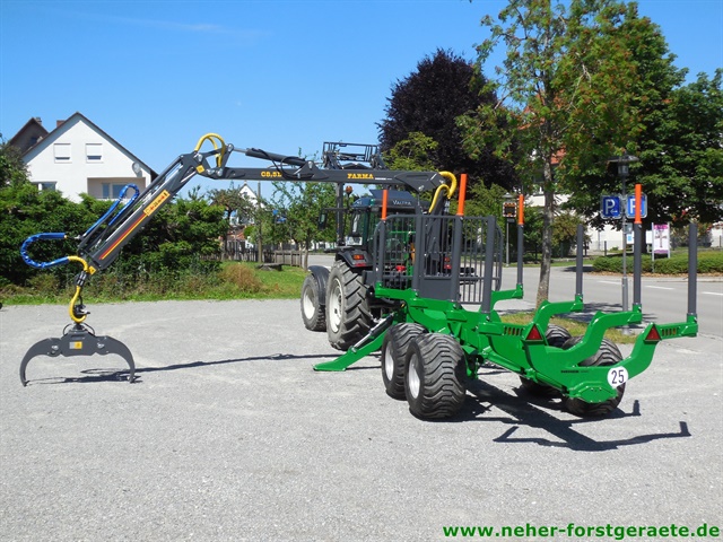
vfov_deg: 41.8
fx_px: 710
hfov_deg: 54.0
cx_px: 362
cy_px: 271
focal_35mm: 34
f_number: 3.4
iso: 125
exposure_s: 1/1250
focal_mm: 6.1
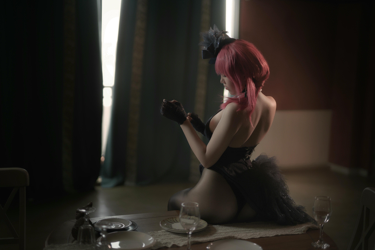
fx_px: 521
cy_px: 125
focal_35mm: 50
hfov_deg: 39.6
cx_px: 188
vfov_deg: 27.0
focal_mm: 50
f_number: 1.4
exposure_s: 1/1000
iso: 100
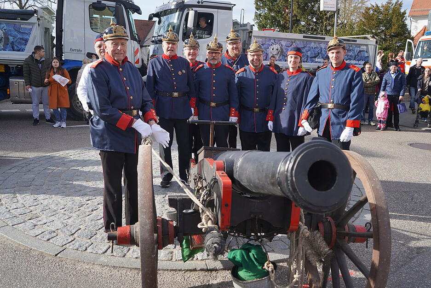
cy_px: 144
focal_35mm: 32
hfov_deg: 58.7
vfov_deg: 41.1
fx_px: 383
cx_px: 216
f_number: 4.5
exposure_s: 1/400
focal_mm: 32
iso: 100
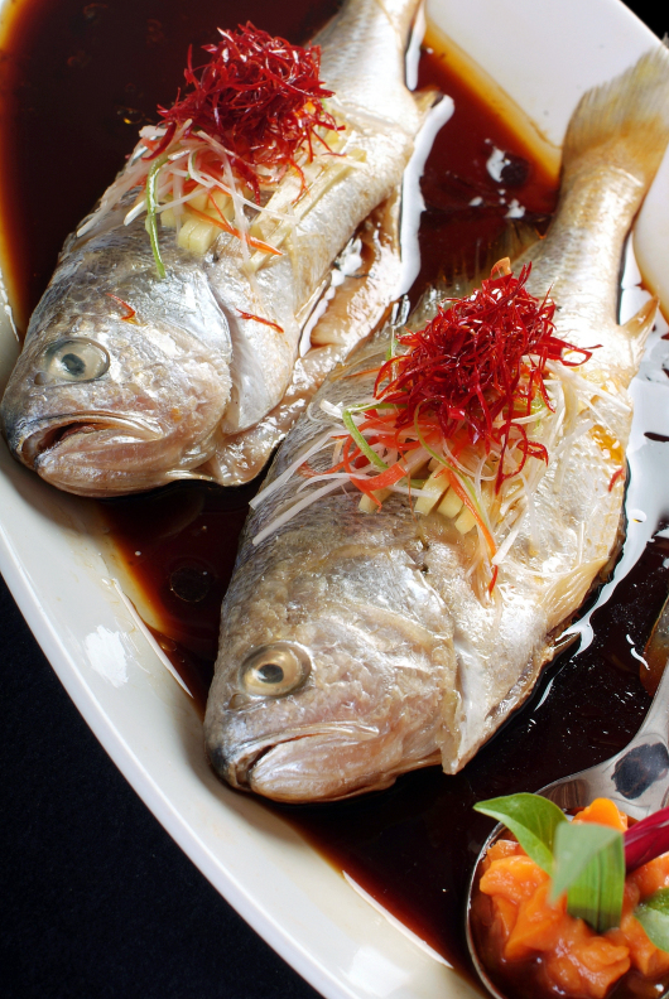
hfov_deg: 14.1
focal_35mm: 97
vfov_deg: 21.0
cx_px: 412
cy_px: 426
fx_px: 2697
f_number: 11
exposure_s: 1/180
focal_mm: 50
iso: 100
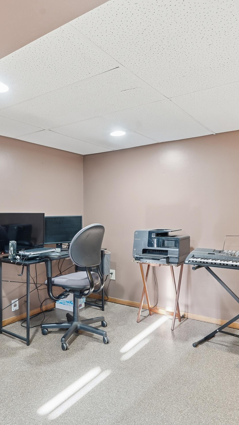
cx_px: 88
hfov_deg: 44.0
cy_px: 208
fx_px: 293
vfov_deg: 71.9
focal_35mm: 26
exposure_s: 1/30
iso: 400
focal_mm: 16
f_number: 8
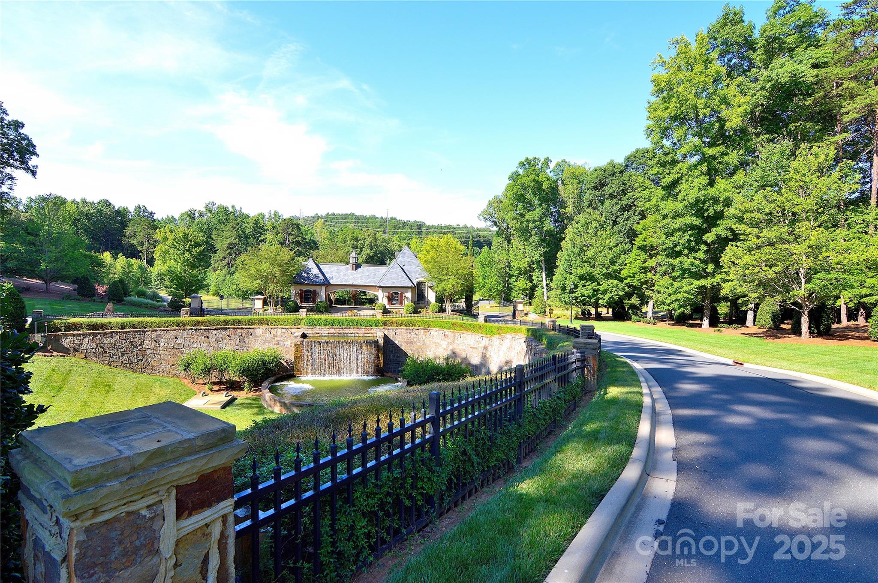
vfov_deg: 71.9
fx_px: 402
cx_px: 439
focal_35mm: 16
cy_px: 292
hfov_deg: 95.0
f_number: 9
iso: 200
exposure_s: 1/125
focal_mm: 11
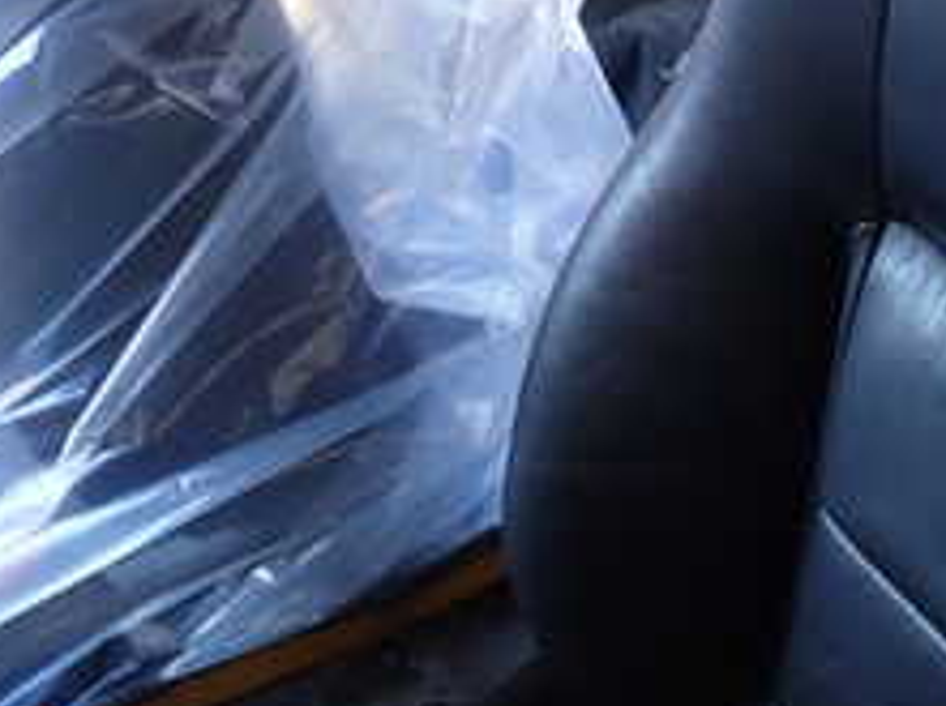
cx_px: 1117
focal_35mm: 68
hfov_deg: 25.8
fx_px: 1855
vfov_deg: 21.5
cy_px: 398
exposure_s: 1/60
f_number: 2
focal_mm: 4.5
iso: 160
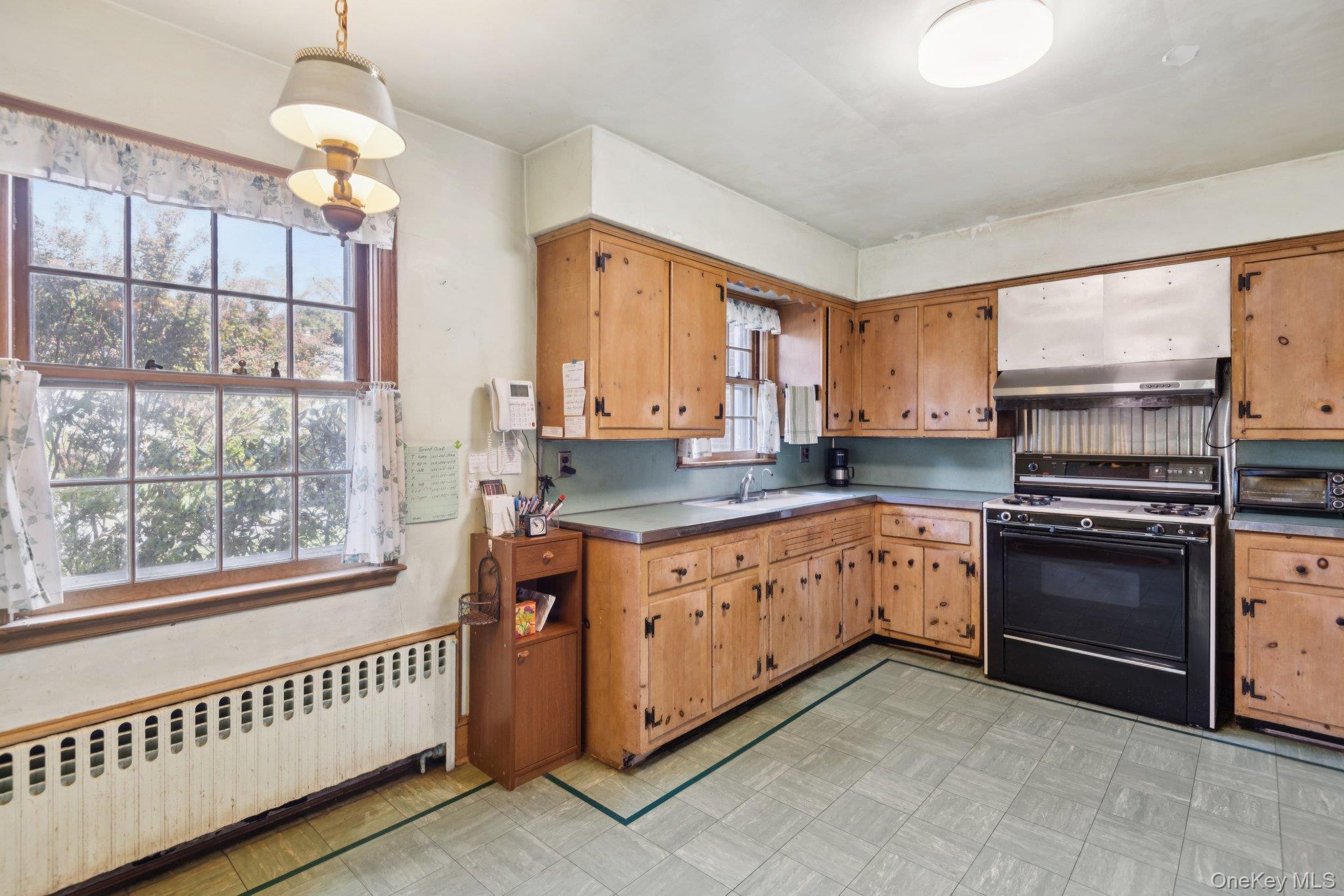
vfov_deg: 70.4
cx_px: 672
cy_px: 448
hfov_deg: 93.3
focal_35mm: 17
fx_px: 635
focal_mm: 17
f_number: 5
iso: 250
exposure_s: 1/8
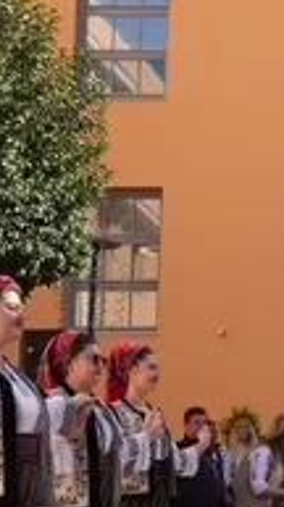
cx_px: 584
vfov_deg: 21.1
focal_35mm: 101
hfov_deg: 10.8
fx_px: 1358
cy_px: 328
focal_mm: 29
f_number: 5.6
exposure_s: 1/250
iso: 125
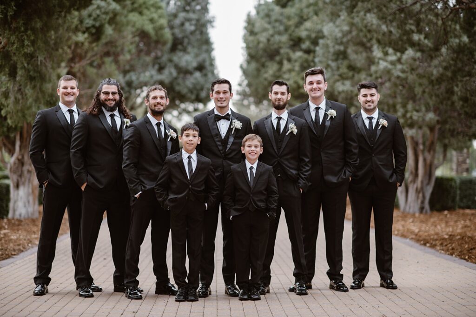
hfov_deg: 23.9
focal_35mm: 85
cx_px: 238
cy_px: 158
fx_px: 1123
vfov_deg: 16.1
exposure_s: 1/500
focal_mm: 85
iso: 500
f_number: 2
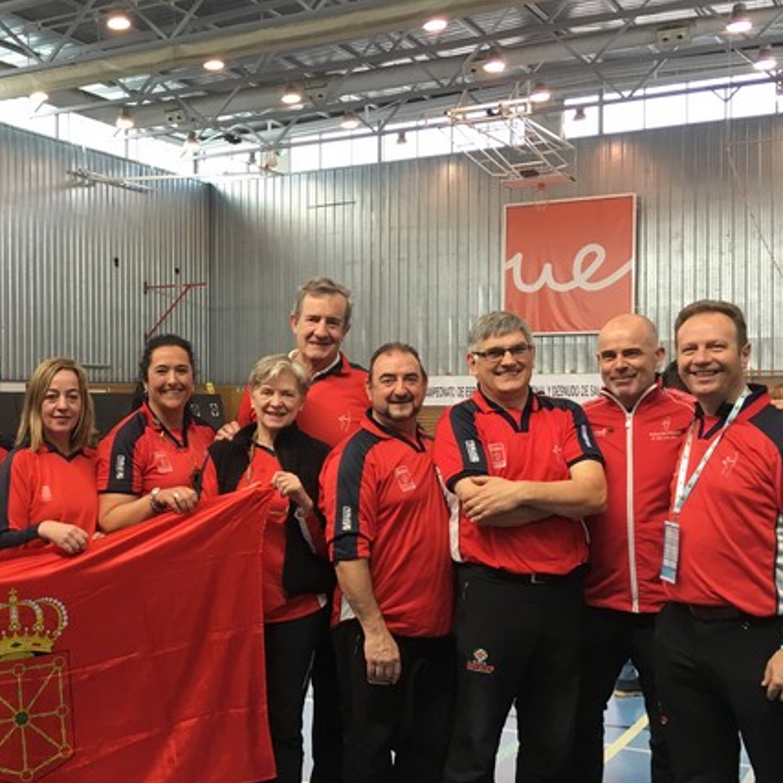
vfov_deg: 35.3
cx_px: 125
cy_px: 420
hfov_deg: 34.0
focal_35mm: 48
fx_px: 1228
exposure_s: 1/33
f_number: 2.2
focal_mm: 4.15
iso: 40
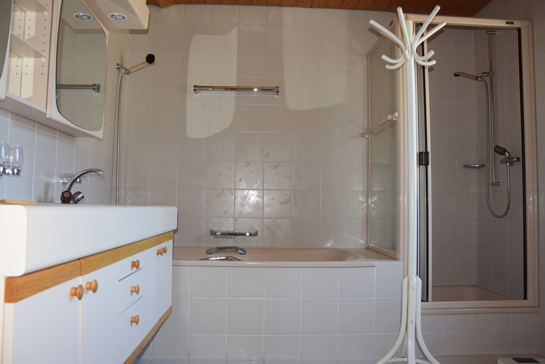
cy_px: 182
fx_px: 409
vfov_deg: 47.9
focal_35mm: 27
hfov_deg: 67.4
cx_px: 272
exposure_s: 1/100
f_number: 5
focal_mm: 18
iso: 800
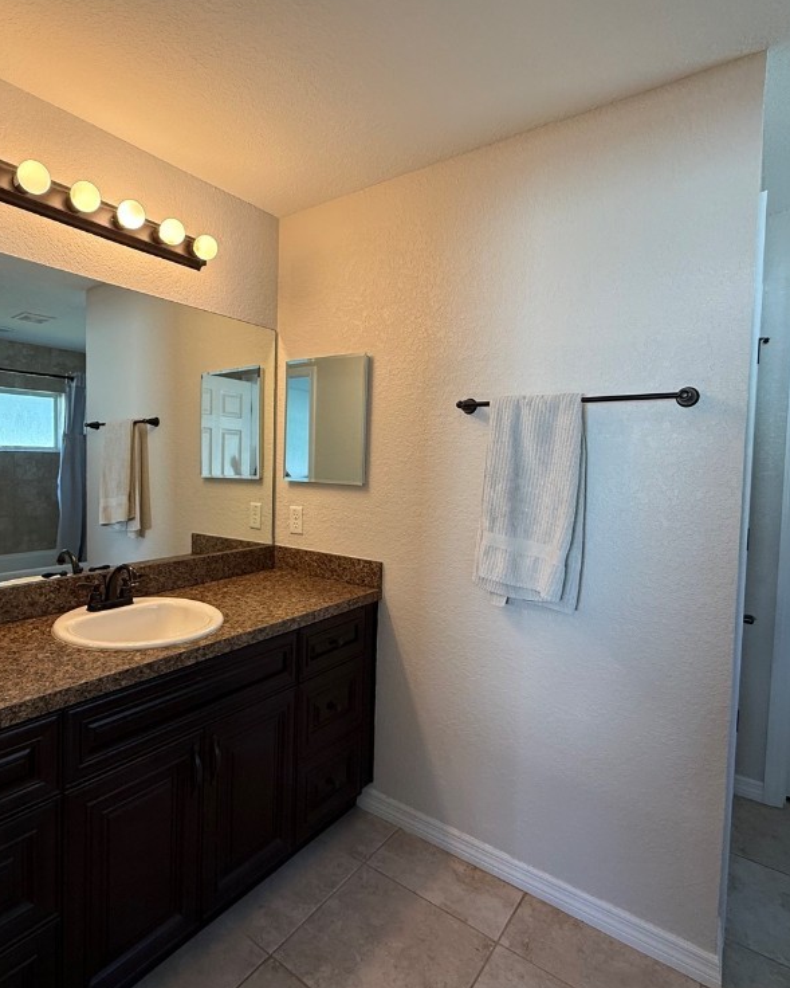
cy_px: 487
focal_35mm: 19
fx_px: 555
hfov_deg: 70.0
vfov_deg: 83.3
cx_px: 308
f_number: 2.2
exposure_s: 1/120
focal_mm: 2.22
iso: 160
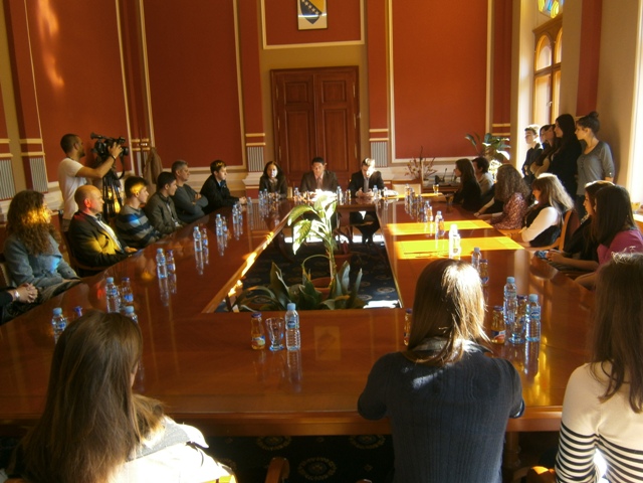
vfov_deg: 53.1
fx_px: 483
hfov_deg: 67.3
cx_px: 322
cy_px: 242
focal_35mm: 26
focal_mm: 4.7
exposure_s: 1/30
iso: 80
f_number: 2.8
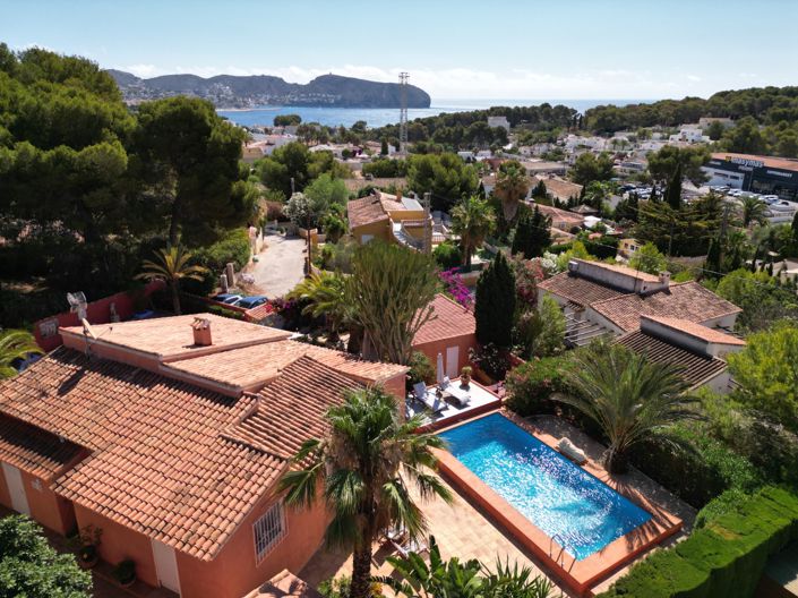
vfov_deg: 56.8
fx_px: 553
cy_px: 299
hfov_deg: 71.6
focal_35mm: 24
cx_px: 399
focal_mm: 6.72
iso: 100
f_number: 1.7
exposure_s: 1/350
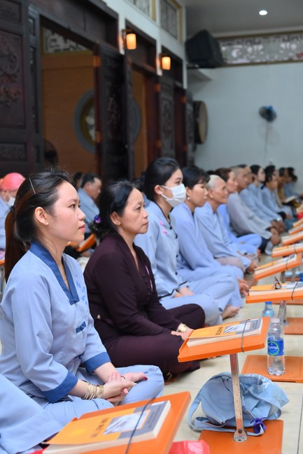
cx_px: 152
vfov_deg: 39.6
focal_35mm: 50
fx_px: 632
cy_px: 227
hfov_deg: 27.0
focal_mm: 50
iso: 1250
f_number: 5
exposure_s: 1/125
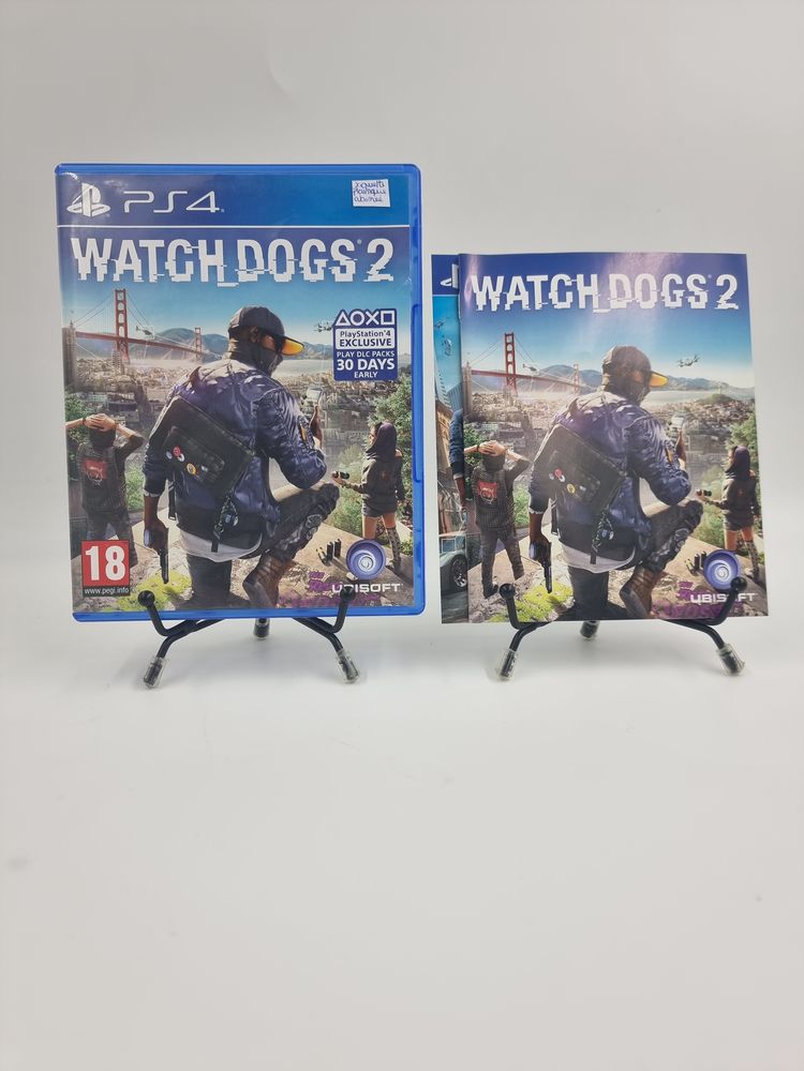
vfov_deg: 71.6
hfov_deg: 56.8
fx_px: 743
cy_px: 536
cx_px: 402
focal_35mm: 24
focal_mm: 6.7
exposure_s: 1/120
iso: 50
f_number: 1.8
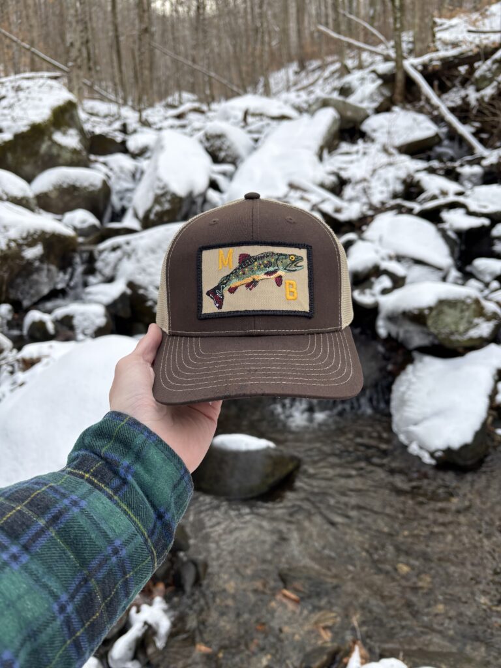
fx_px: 502
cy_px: 334
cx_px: 250
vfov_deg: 67.3
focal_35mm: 26
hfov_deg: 53.1
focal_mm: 5.96
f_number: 1.6
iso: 50
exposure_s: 1/421
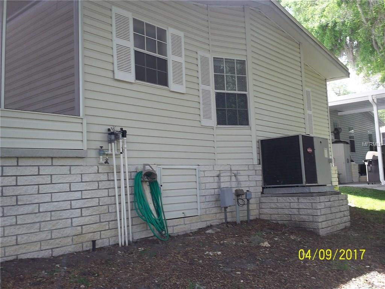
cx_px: 192
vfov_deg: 37.7
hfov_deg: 49.0
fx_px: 423
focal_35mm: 38
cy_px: 144
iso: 80
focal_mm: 6.3
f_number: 4.5
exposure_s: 1/80
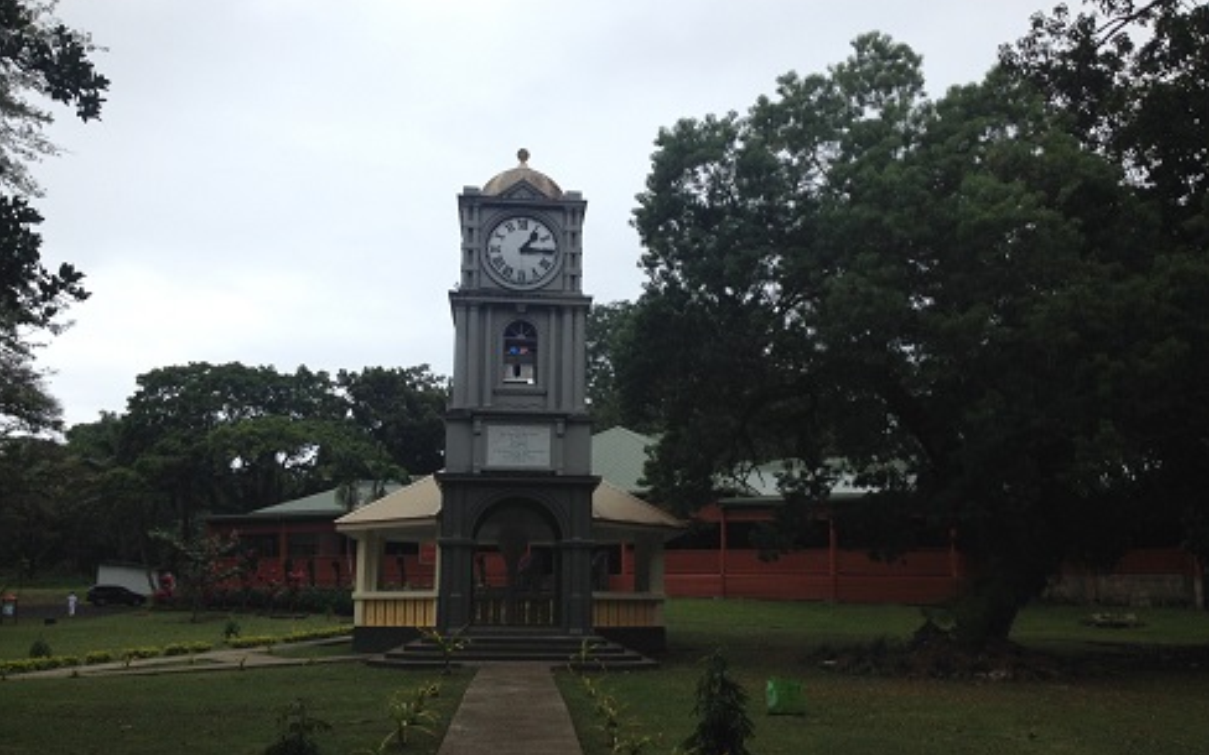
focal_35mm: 38
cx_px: 595
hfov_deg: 51.5
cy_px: 407
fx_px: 1252
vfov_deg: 33.6
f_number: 2.4
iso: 50
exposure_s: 1/1062
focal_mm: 4.28
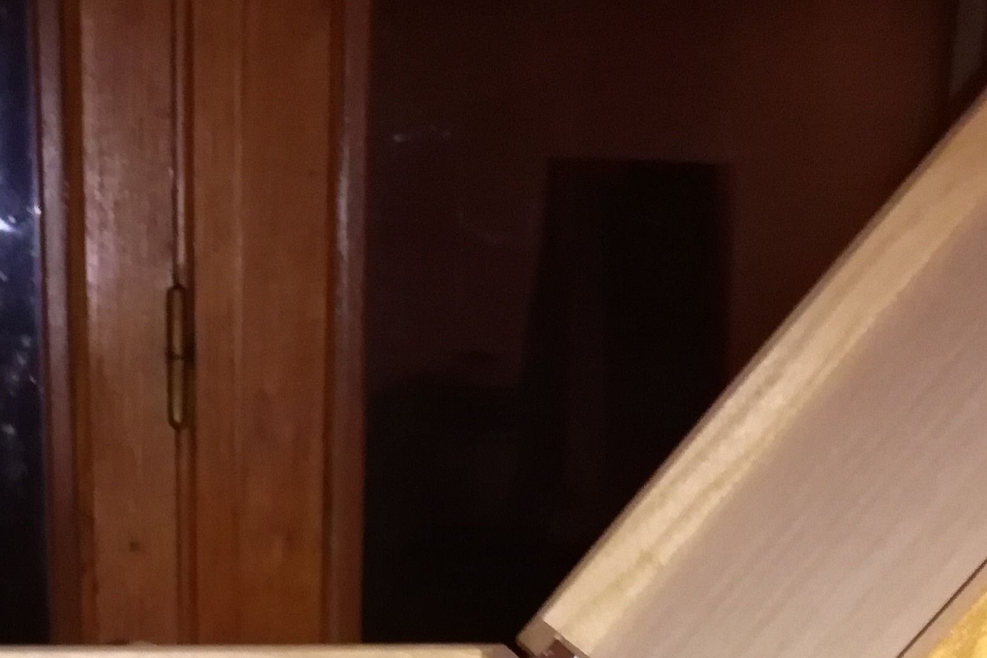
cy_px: 1073
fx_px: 2028
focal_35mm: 74
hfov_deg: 27.2
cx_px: 327
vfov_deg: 16.3
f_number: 2
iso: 400
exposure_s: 1/33.3
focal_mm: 3.79
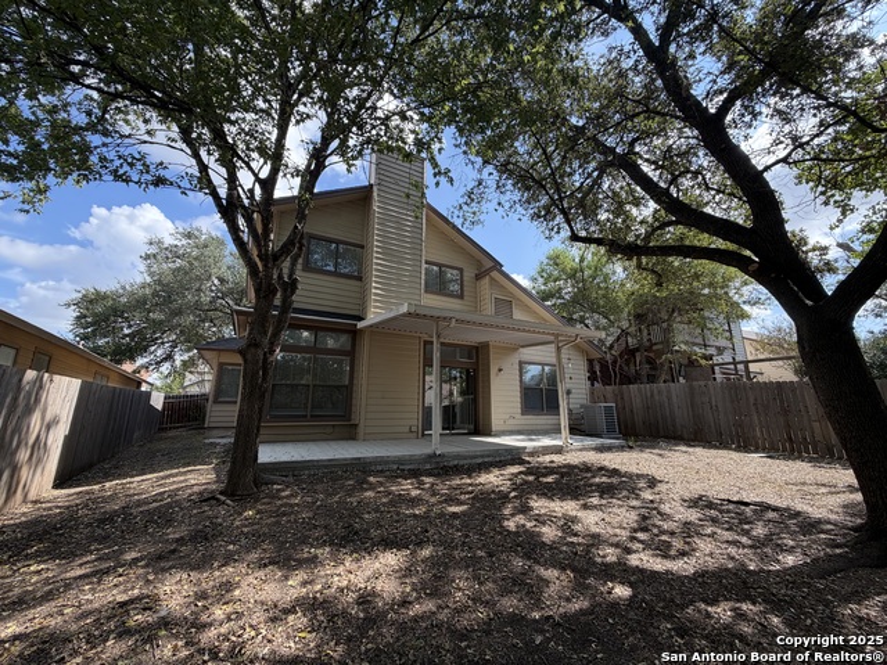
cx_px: 444
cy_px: 332
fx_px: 359
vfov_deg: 85.7
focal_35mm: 14
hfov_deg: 102.1
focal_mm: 2.22
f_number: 2.2
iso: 50
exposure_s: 1/502
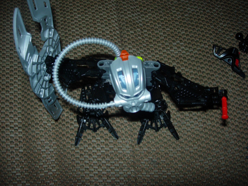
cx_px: 124
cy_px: 93
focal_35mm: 38
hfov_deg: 49.0
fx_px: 272
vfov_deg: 37.7
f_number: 2.8
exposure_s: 1/64
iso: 79
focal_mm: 7.8
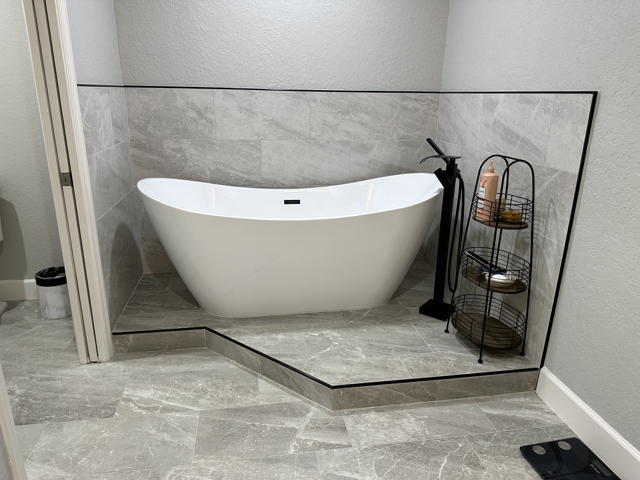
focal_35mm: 24
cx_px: 320
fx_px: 444
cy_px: 240
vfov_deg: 56.8
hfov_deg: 71.6
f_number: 1.78
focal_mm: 6.86
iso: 125
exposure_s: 1/60
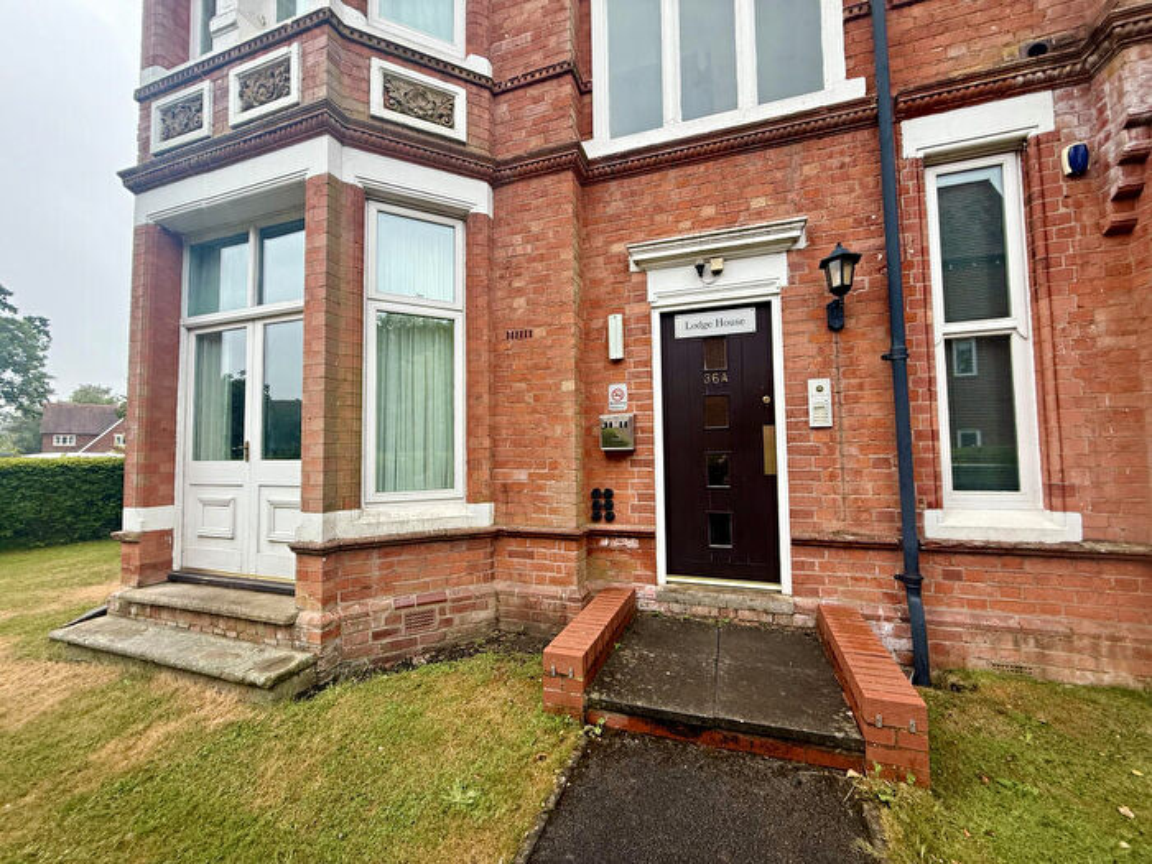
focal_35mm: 14
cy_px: 432
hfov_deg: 102.1
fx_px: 466
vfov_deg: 85.7
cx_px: 576
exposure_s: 1/99
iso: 50
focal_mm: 2.22
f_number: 2.2
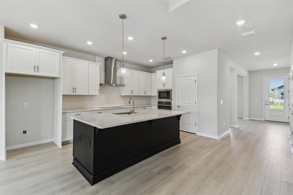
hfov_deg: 100.4
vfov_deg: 77.3
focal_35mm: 15
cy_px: 98
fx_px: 122
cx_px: 146
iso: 100
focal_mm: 10
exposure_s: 1/20
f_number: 7.1
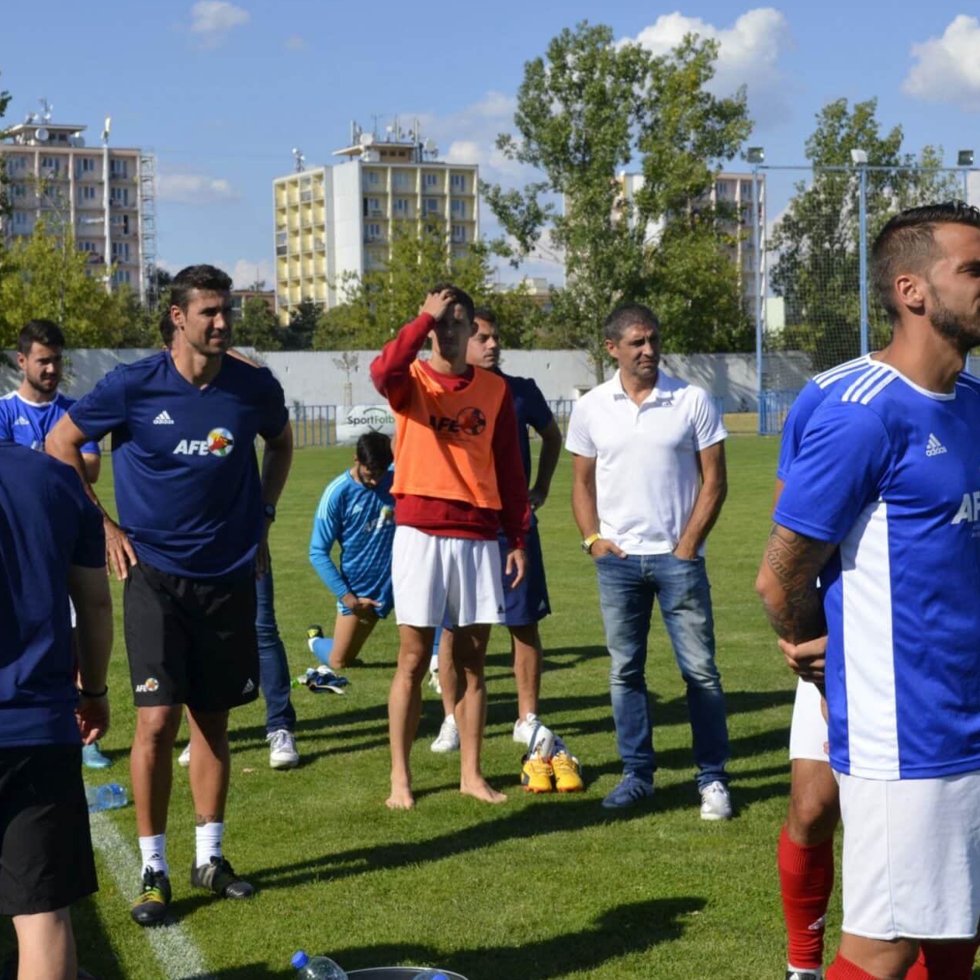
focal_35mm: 66
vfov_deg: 26.1
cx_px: 501
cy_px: 484
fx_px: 2114
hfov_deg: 26.1
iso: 100
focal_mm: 32
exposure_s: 1/250
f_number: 8
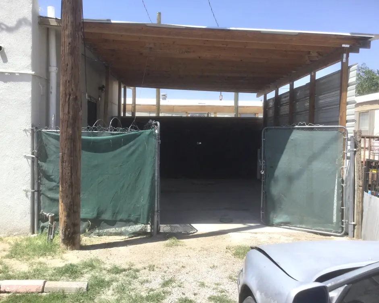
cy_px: 148
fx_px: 370
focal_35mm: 33
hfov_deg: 54.2
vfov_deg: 44.5
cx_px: 193
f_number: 2.4
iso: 25
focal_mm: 3.3
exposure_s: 1/994
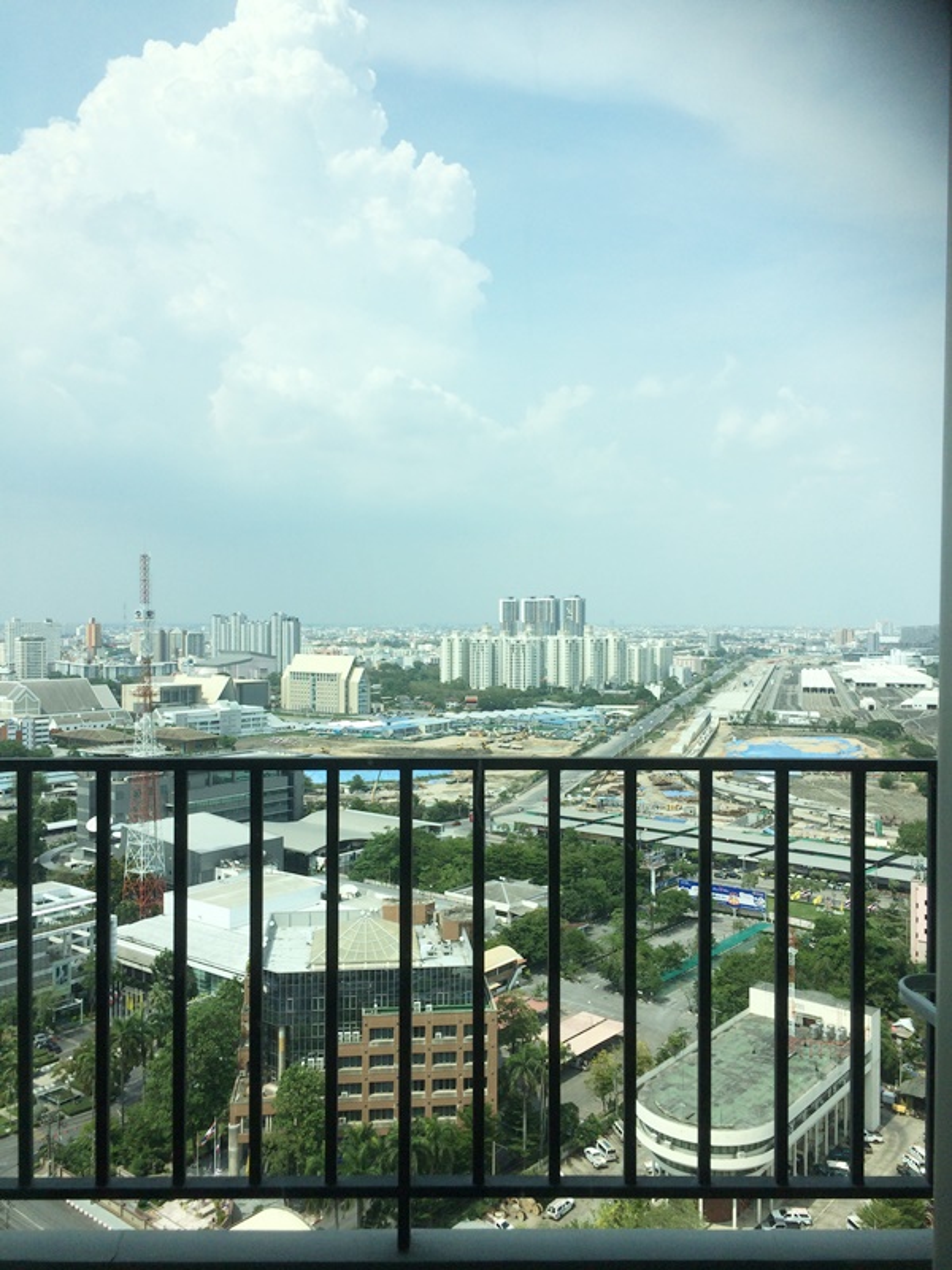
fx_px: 1063
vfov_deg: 61.7
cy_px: 635
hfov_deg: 48.2
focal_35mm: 29
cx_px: 476
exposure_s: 1/2415
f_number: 2.2
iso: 32
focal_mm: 4.15
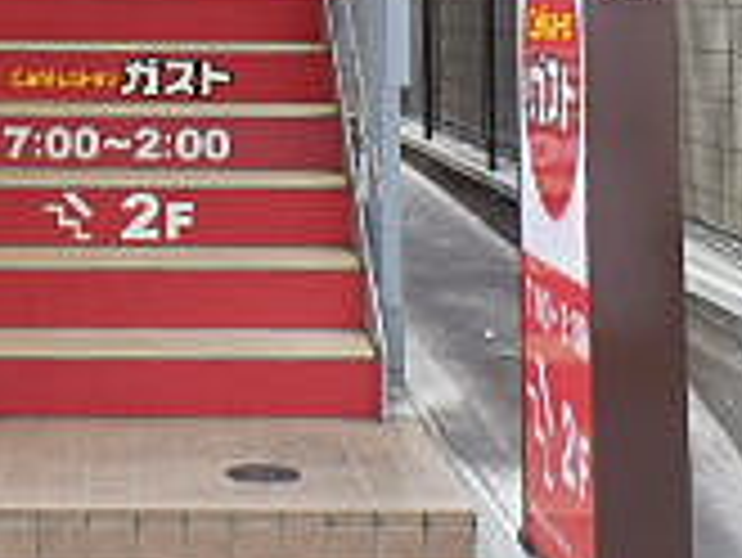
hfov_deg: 20.8
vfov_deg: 14.6
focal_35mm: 93
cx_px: 126
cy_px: -320
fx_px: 1995
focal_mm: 4.2
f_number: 3
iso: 80
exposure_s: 1/30
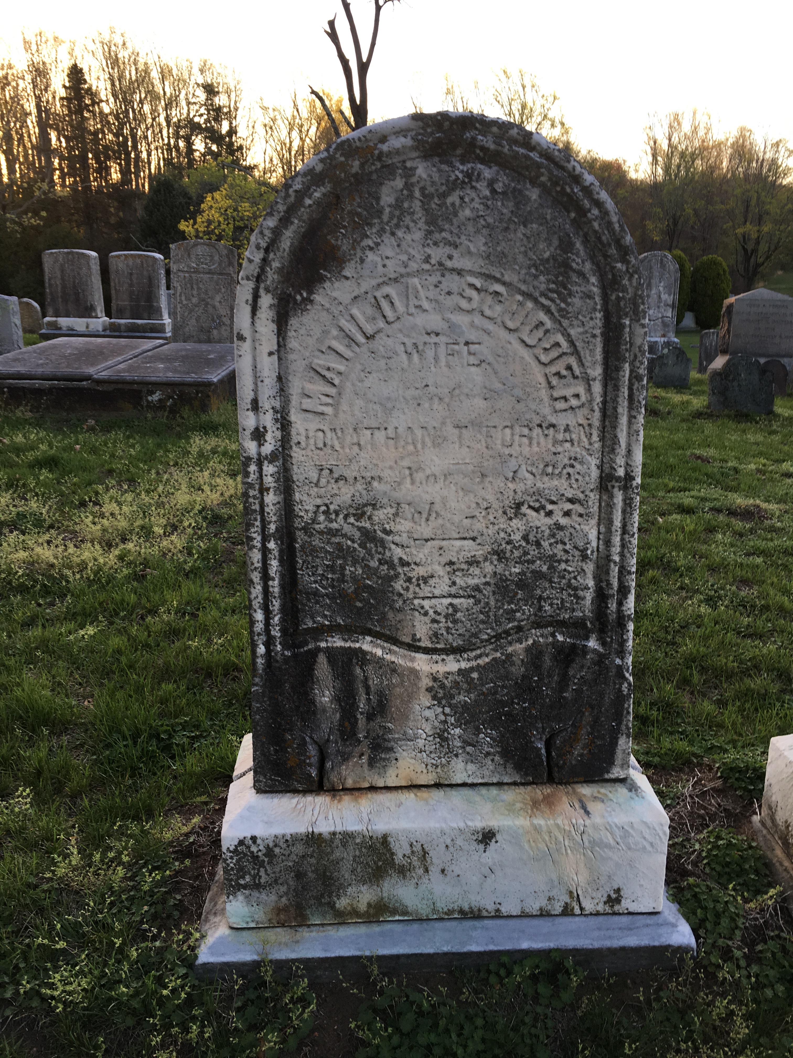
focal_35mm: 29
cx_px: 396
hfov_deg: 48.2
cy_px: 529
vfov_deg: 61.7
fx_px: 886
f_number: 2.2
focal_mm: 4.15
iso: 25
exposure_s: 1/120
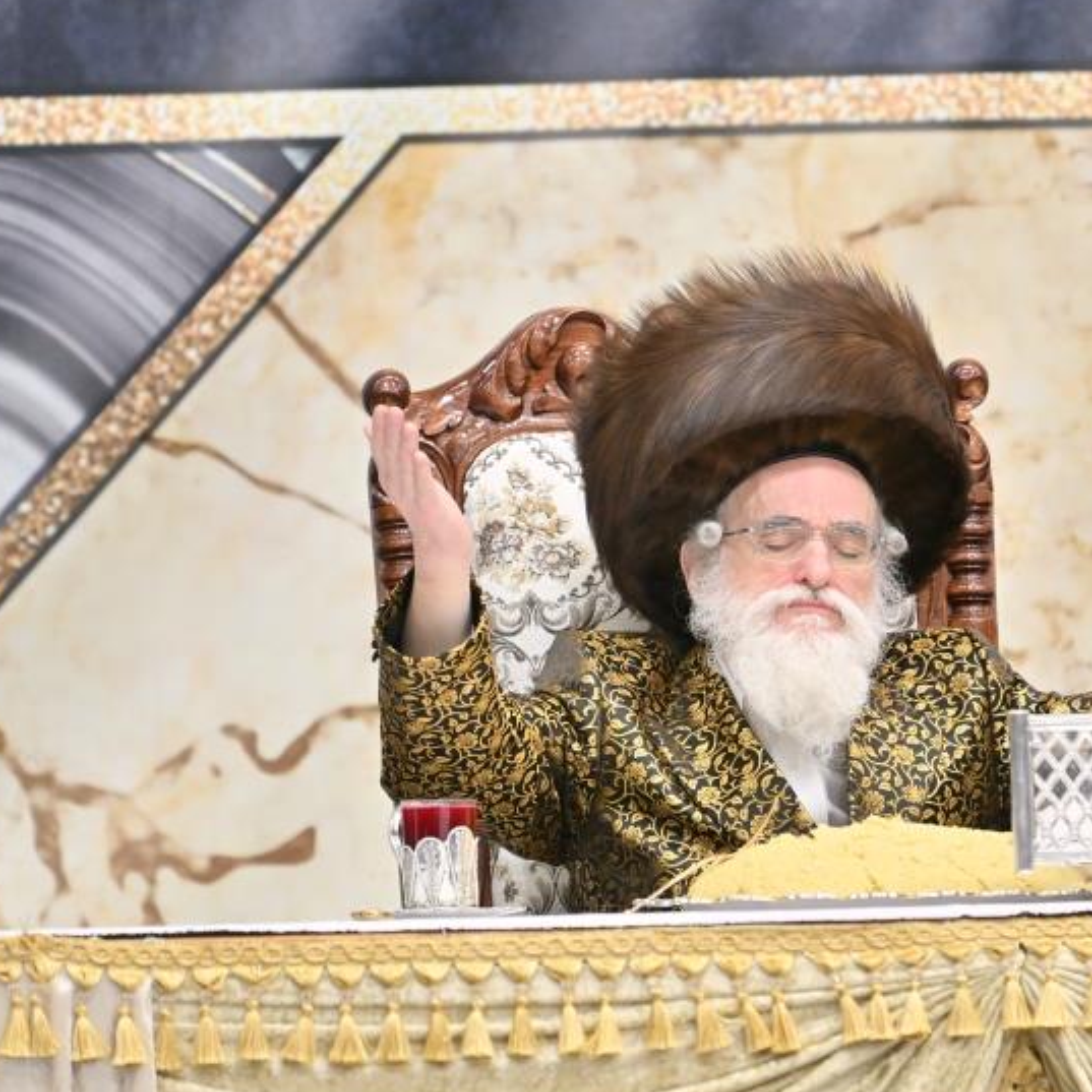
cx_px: 752
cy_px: 602
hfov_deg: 3.6
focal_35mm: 486
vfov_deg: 3.6
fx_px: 17346
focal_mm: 200
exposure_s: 1/200
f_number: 2.8
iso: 400
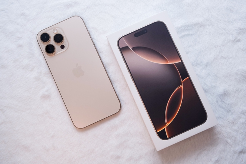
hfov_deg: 46.4
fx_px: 287
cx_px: 123
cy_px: 82
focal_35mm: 42
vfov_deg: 31.9
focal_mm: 28.3
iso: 400
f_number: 4
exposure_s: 1/160
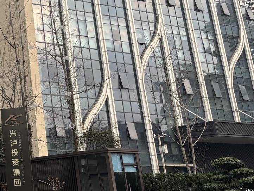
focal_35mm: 72
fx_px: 528
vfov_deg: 20.1
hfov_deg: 23.3
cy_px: 27
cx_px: -93
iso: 50
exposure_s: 1/444
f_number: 1.6
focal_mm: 5.96
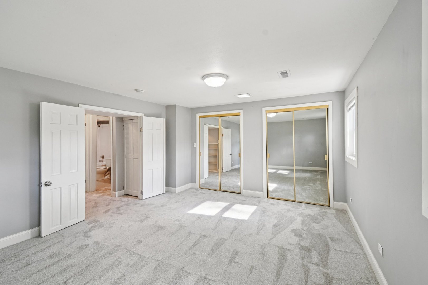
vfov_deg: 77.3
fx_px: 178
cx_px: 214
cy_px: 142
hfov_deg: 100.4
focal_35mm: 15
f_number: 8
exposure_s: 1/10
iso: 400
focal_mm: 10
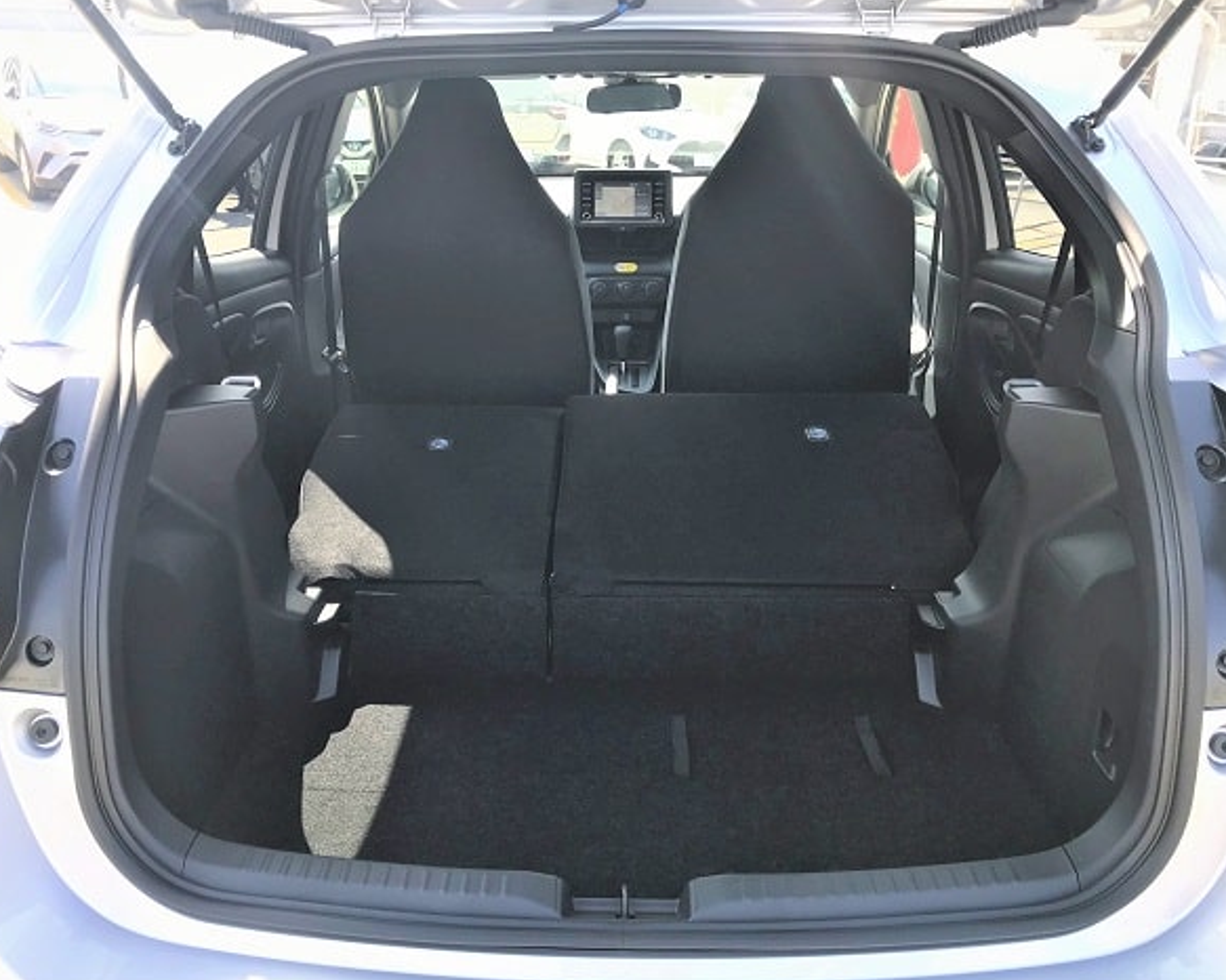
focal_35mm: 30
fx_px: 1088
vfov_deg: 48.5
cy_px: 486
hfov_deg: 58.8
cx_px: 608
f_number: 1.8
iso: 20
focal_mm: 3.99
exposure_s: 1/255
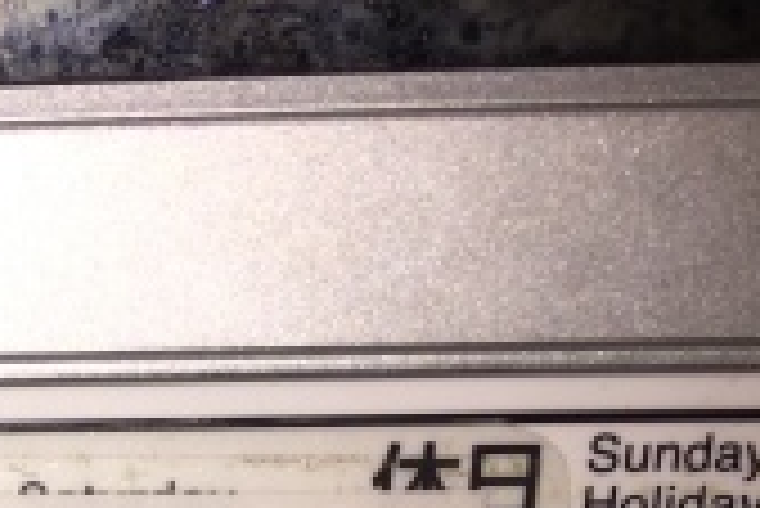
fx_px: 1880
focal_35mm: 89
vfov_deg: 14.2
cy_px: 816
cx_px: -328
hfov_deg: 20.2
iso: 32
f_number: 2.2
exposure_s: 1/198
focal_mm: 4.15
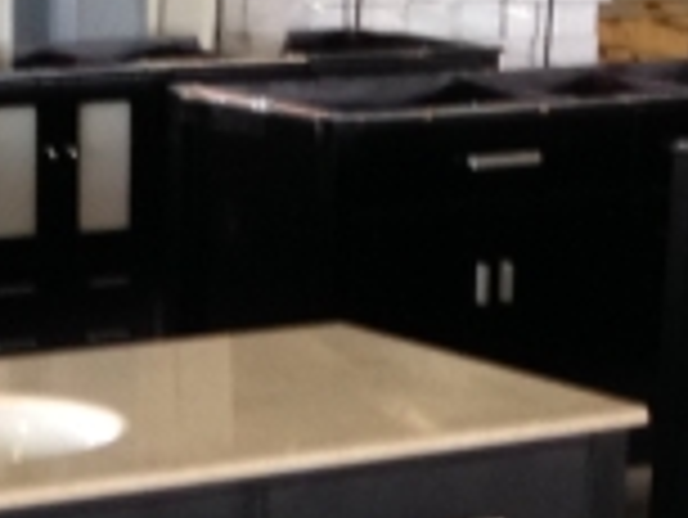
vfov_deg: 8.4
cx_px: 184
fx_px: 3421
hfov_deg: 11.5
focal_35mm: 172
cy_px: 811
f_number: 2.4
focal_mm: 4.12
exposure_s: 1/20
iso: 125
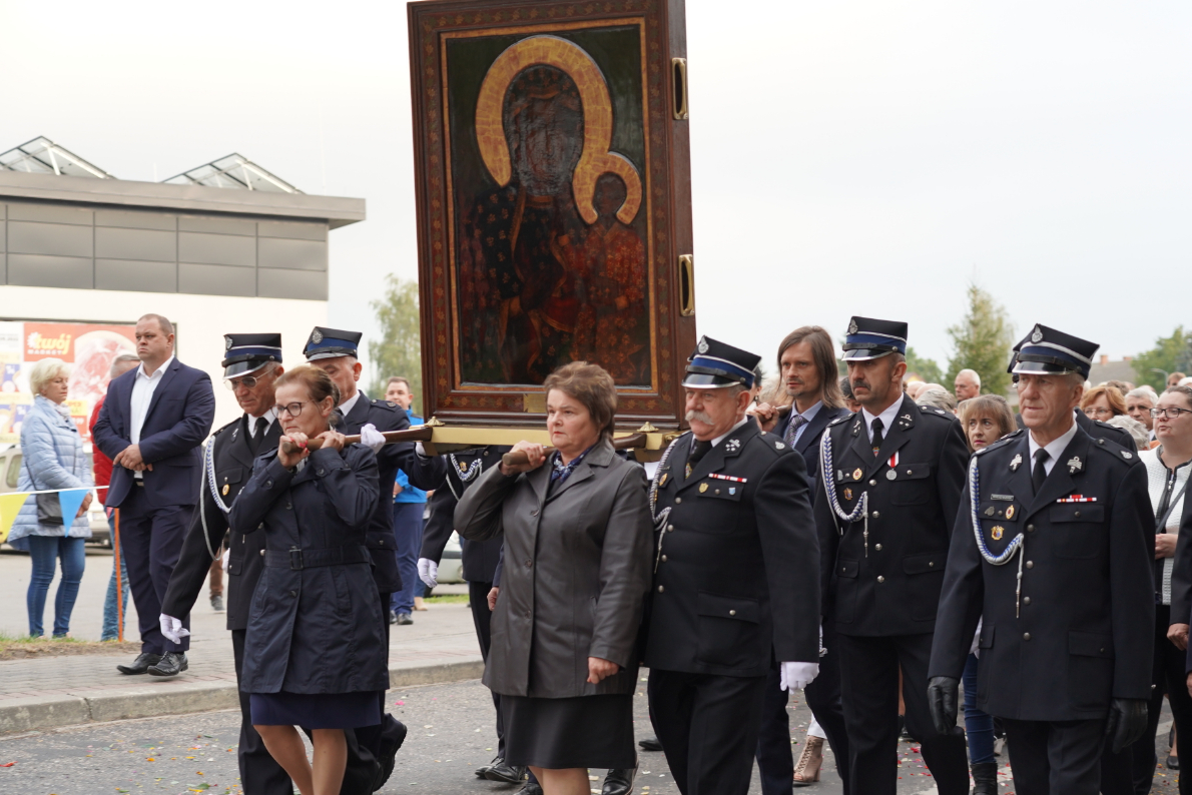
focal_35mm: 71
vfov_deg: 19.2
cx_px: 649
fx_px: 2351
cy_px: 427
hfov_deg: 28.4
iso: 640
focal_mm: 65
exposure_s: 1/160
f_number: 4
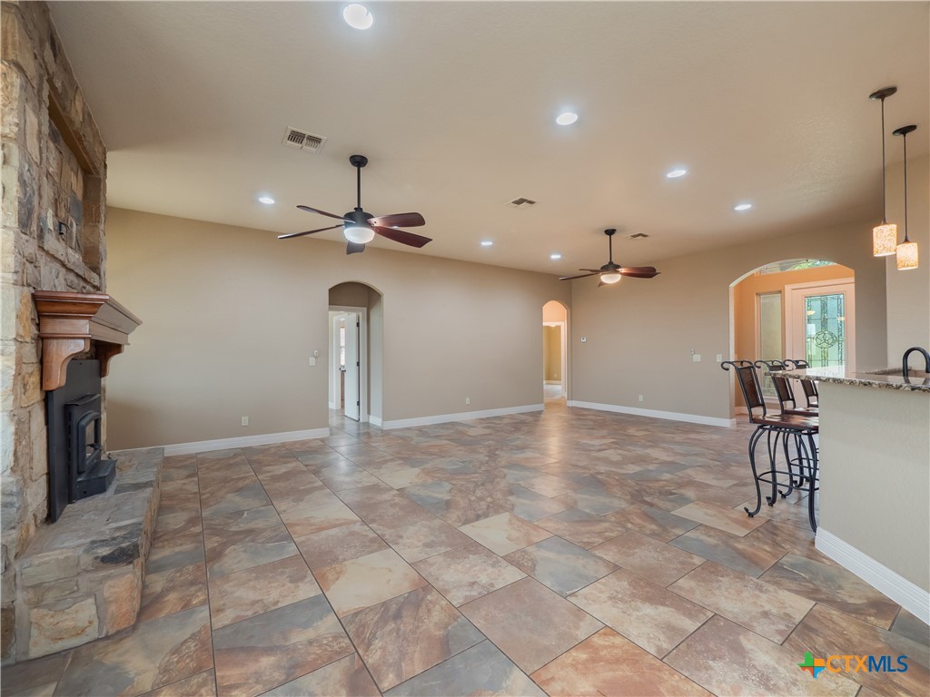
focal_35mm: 14
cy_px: 348
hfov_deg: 102.1
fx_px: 376
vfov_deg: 85.7
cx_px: 465
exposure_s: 1/10
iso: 500
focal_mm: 7
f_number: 4
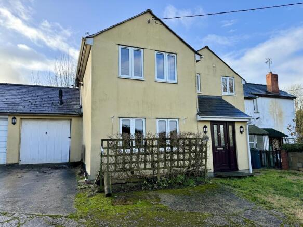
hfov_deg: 71.6
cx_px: 152
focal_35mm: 24
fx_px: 210
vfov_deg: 56.8
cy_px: 114
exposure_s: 1/1585
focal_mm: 6.76
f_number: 1.78
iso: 100
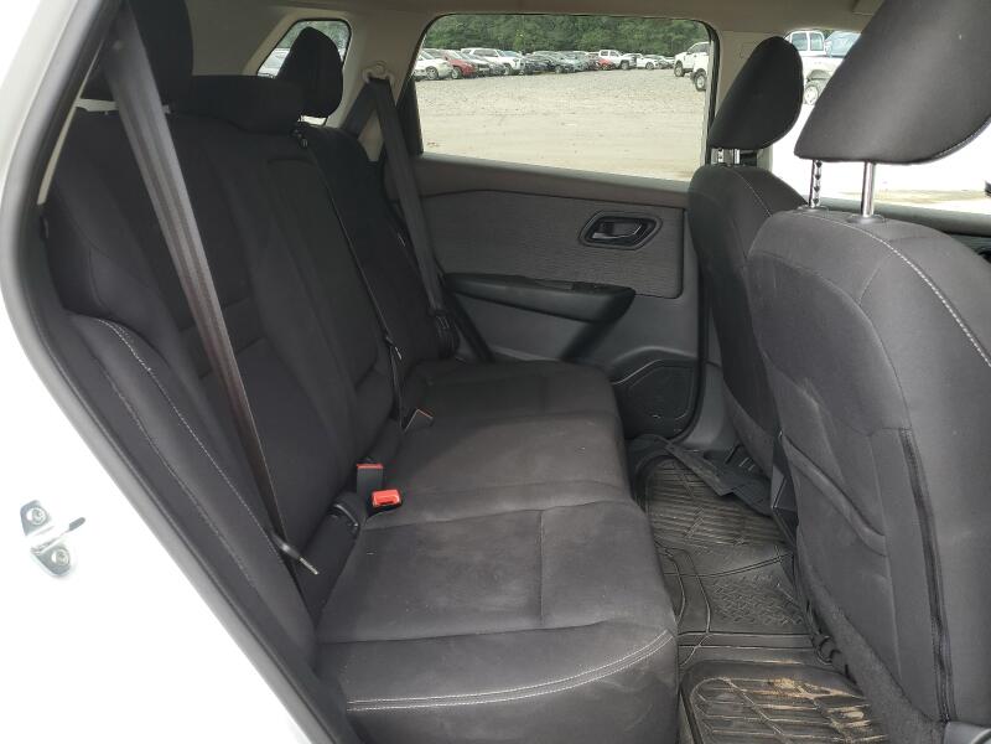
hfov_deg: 67.3
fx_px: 744
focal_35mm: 26
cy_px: 372
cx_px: 496
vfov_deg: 53.1
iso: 50
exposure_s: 1/125
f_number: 1.5
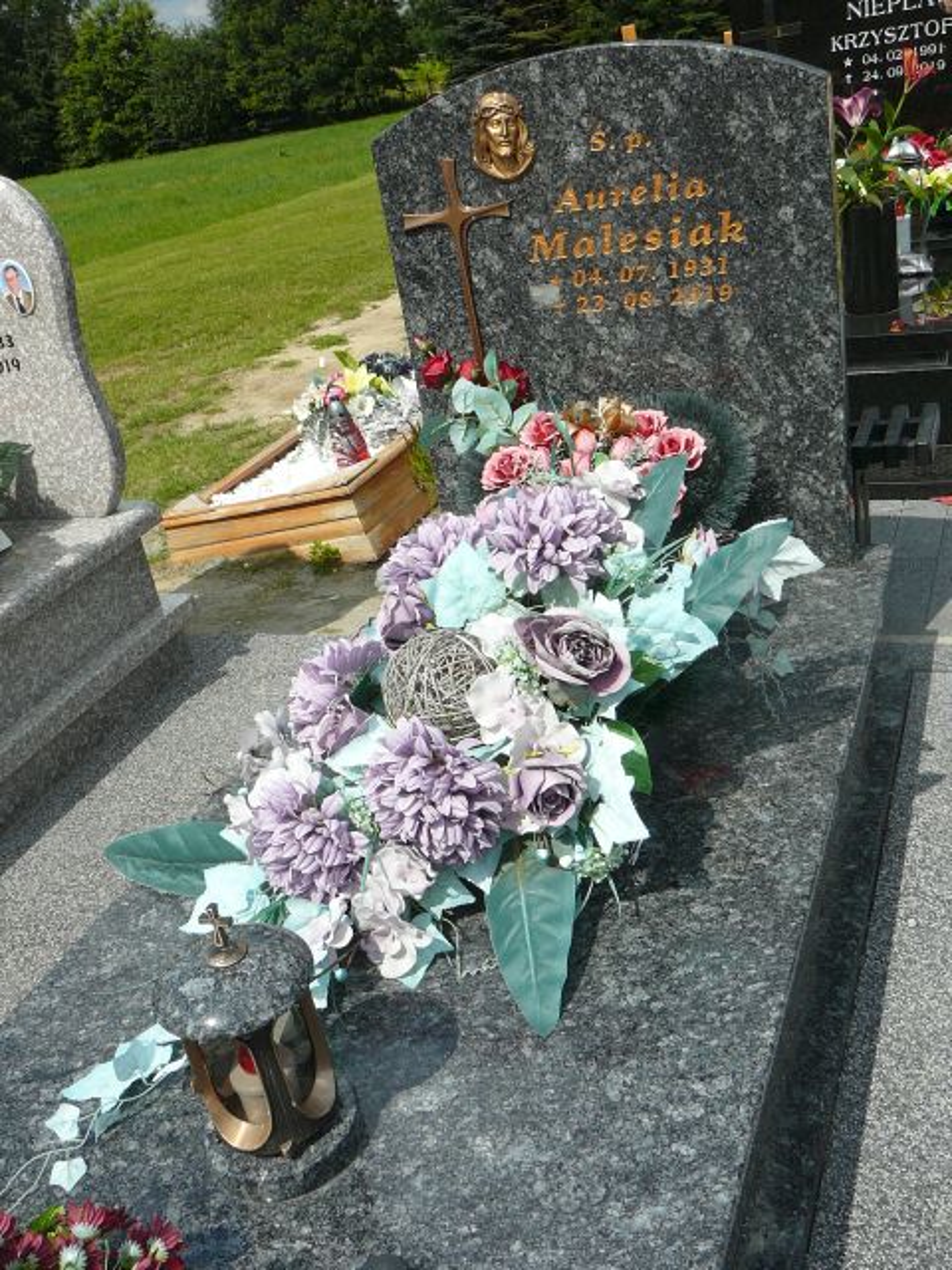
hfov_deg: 40.7
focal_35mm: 35
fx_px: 1283
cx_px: 476
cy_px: 635
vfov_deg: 52.6
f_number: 5
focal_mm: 5.2
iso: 80
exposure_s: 1/640
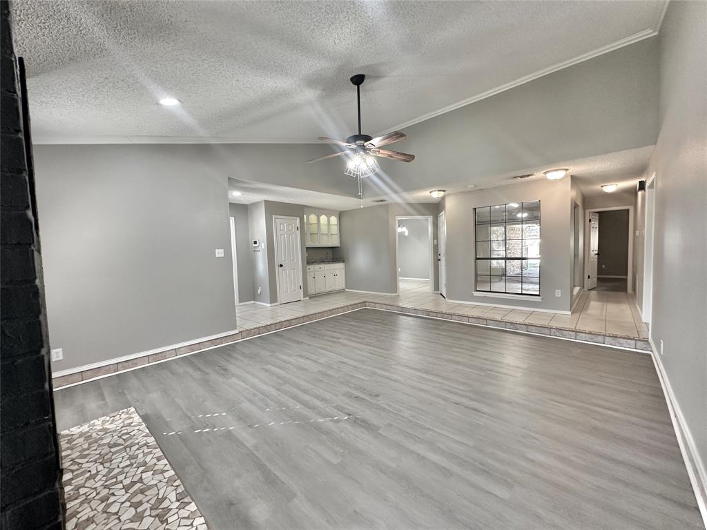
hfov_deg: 102.1
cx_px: 354
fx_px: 286
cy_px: 265
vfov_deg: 85.7
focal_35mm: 14
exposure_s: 1/60
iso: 160
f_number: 2.2
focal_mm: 2.22
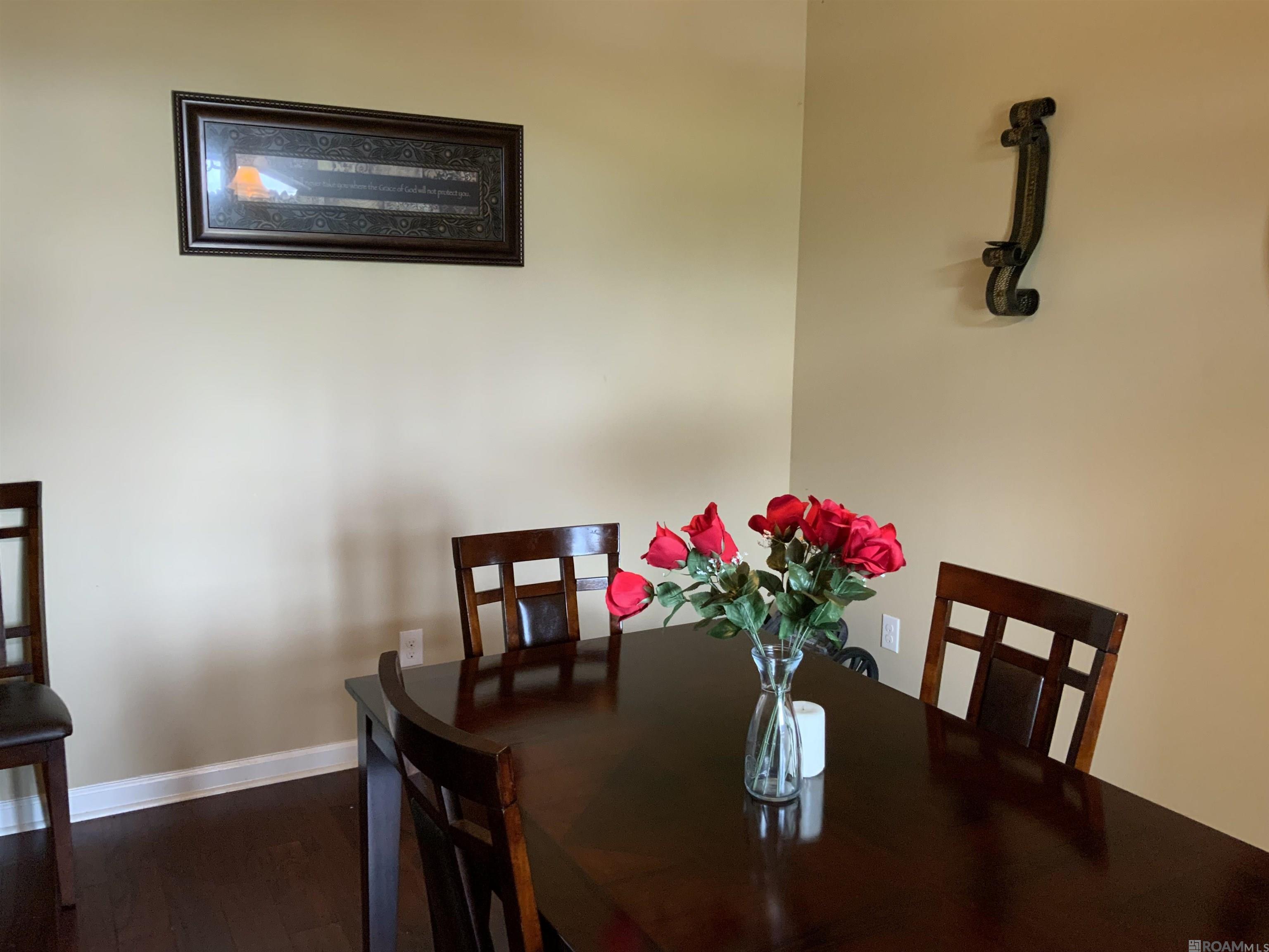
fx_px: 1063
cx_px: 634
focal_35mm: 29
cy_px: 476
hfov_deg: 61.7
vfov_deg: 48.2
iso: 250
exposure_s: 1/60
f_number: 1.8
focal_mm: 3
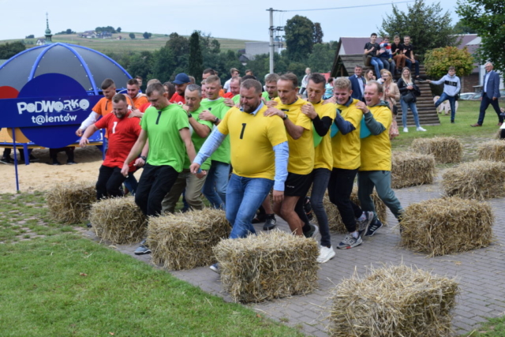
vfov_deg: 25.8
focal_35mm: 52
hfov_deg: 37.8
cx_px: 252
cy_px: 168
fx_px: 737
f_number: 8
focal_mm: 35
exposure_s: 1/250
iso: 400
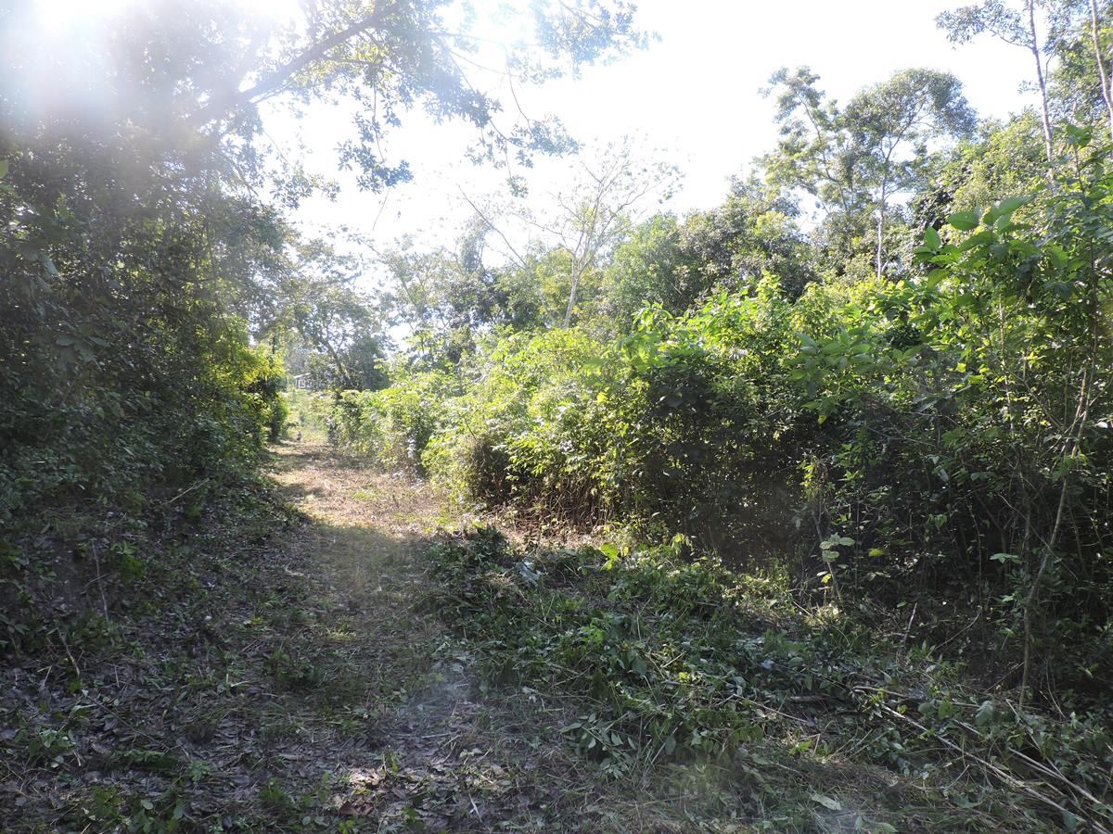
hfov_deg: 71.6
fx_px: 772
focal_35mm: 24
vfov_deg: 56.8
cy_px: 417
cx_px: 556
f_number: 3
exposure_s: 1/250
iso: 100
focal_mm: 4.3
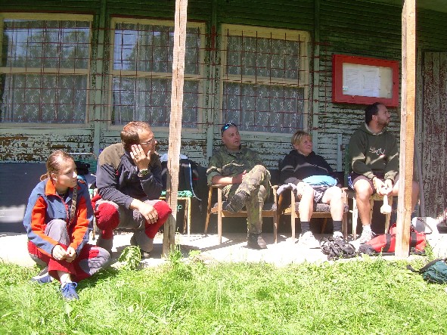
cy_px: 168
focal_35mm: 38
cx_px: 224
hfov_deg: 49.0
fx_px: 491
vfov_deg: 37.7
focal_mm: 6.3
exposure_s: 1/125
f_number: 4.6
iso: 50
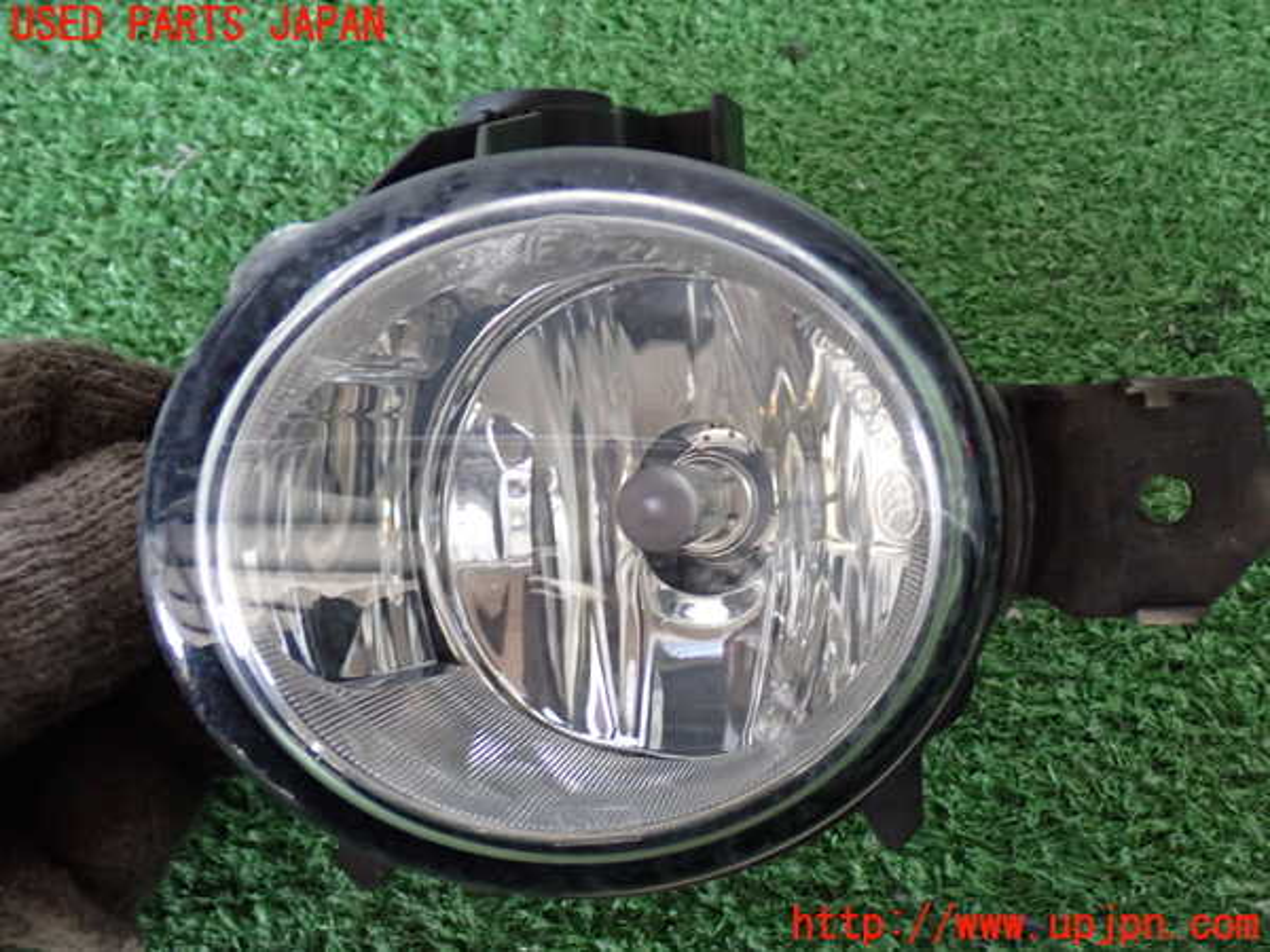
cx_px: 635
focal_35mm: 47
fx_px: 1724
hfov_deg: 40.4
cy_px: 476
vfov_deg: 30.9
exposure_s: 1/50
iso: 640
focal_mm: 8.4
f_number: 3.1
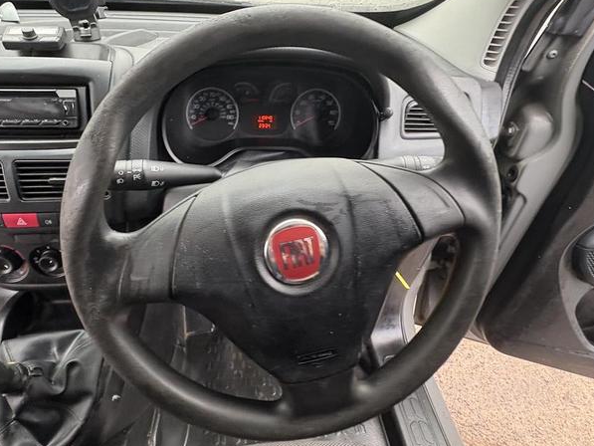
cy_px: 210
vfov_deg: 63.4
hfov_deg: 78.6
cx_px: 259
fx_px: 360
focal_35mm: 21
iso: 250
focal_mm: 2.22
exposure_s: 1/60
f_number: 2.2
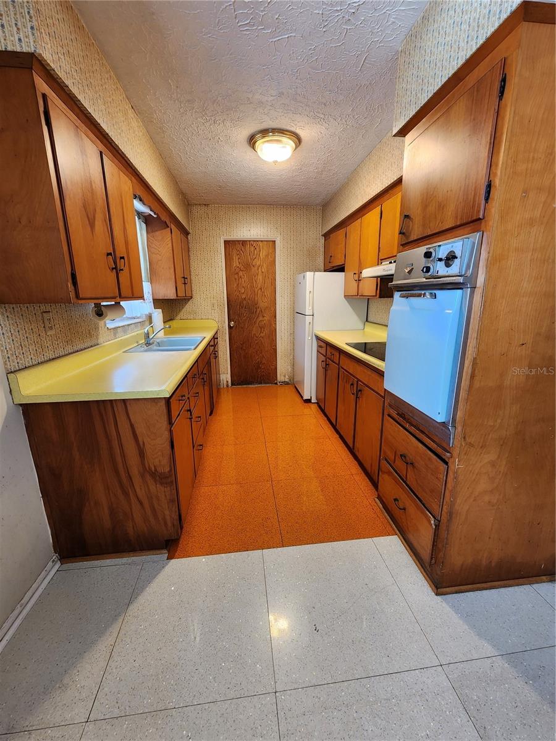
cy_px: 370
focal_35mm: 13
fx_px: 278
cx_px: 278
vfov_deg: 106.2
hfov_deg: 89.9
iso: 200
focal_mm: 2.2
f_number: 2.2
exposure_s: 1/60
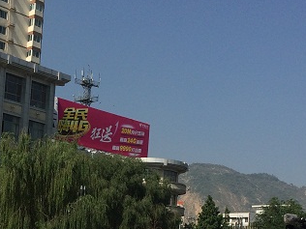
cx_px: 93
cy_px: 229
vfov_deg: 19.1
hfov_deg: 25.8
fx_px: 663
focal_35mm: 75
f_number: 2.2
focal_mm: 4.15
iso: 32
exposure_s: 1/2933
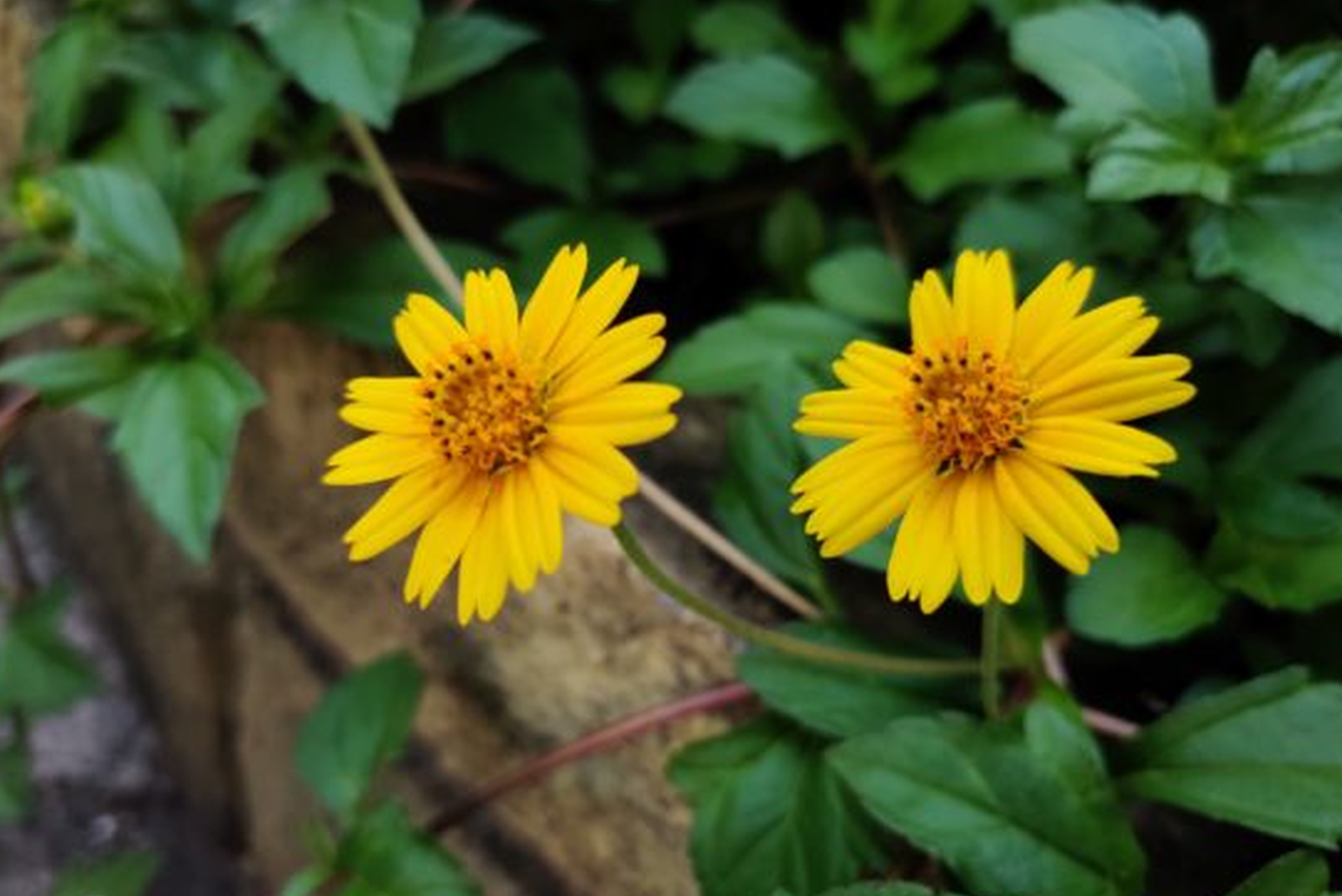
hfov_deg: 63.6
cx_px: 666
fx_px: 1082
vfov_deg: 45.0
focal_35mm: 29
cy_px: 460
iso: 100
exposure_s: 1/197
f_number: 1.65
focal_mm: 4.75
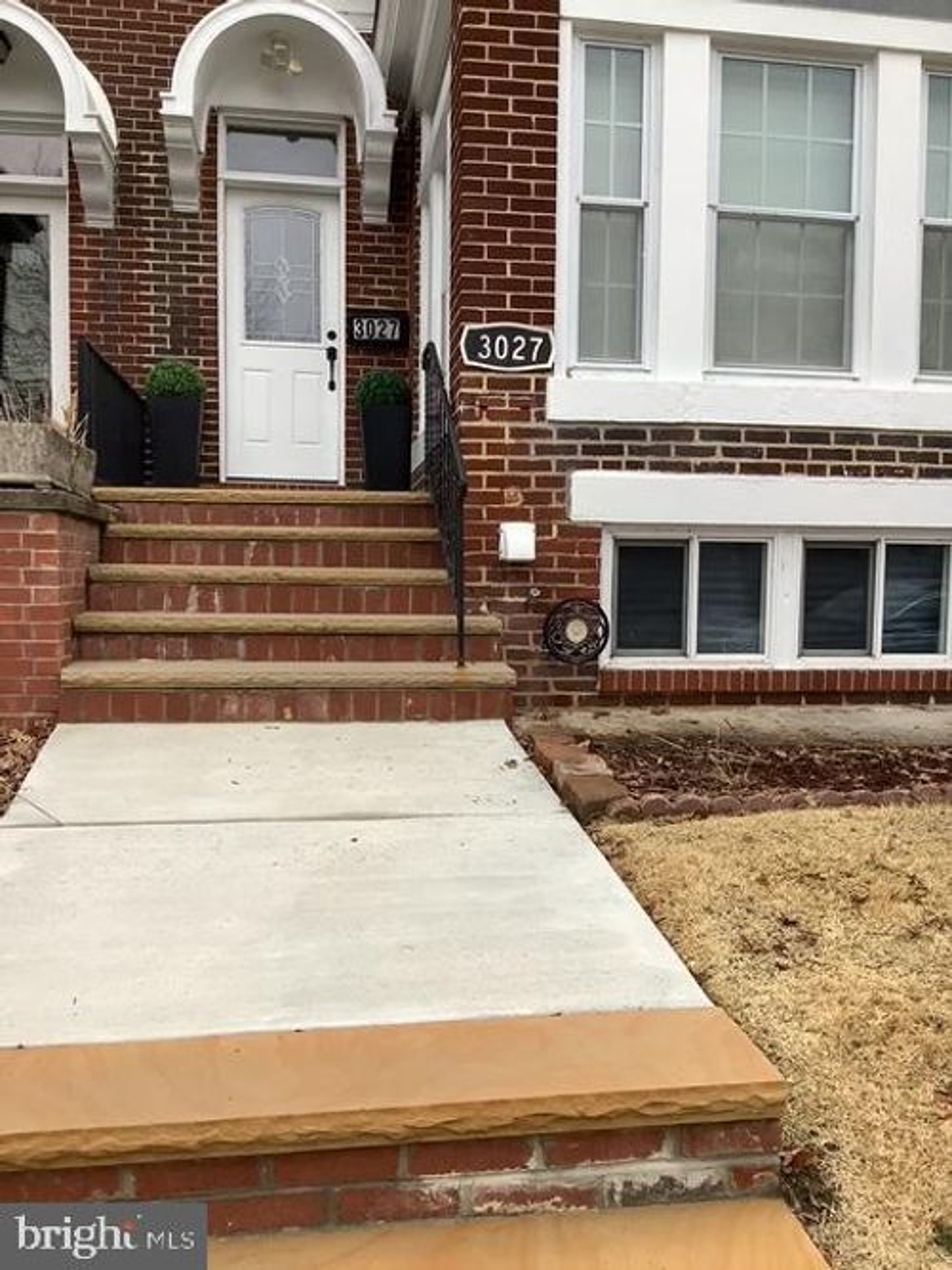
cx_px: 476
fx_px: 1137
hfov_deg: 45.4
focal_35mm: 31
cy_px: 635
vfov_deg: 58.4
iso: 100
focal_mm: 3.3
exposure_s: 1/120
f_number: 2.4
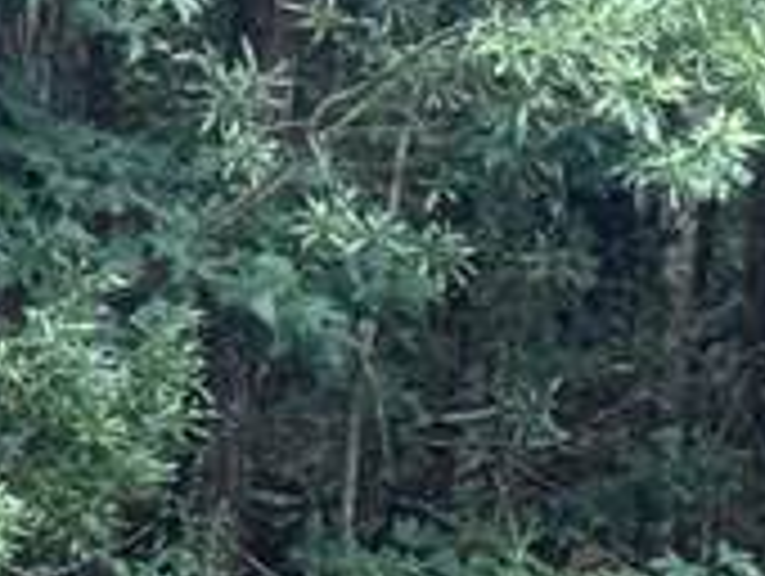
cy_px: 486
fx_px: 7989
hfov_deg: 5.4
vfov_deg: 4.1
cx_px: -482
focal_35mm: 361
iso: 64
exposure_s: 1/531
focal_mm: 6.76
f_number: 1.78
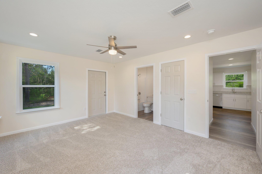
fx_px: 102
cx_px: 131
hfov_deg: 104.3
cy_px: 87
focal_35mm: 14
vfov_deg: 81.1
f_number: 9
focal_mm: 14
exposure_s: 1/30
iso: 320
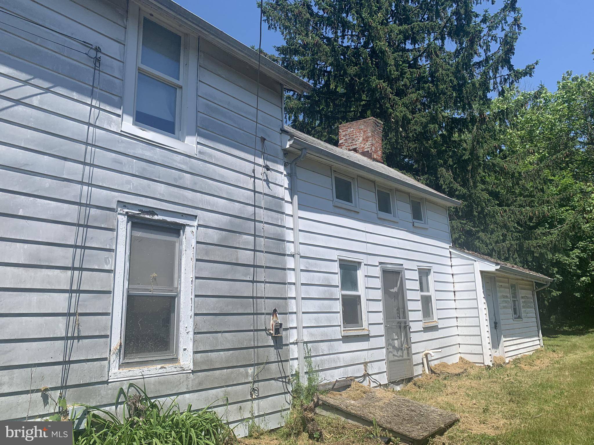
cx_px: 297
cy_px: 222
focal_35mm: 26
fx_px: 446
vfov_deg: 53.1
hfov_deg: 67.3
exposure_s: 1/2755
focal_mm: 4.25
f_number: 1.8
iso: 25
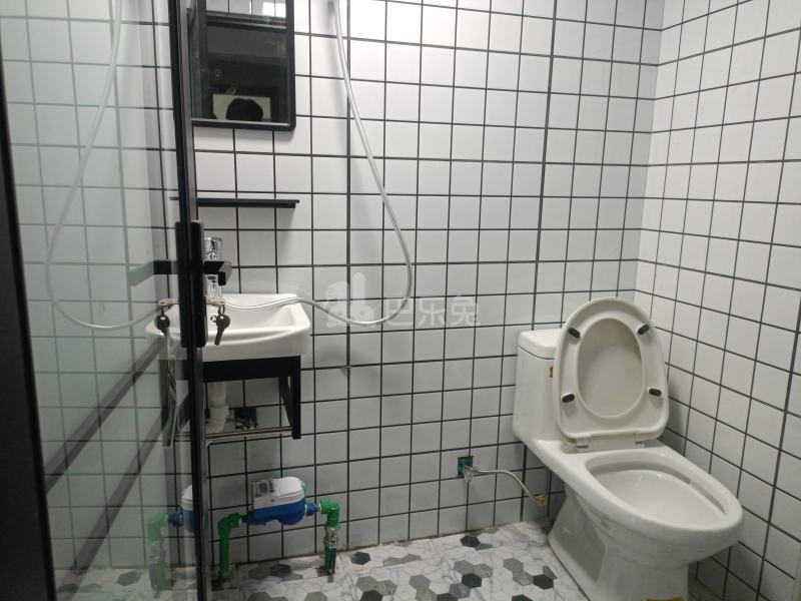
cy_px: 300
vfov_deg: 54.9
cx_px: 400
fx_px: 578
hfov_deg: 69.4
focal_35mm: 25
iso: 673
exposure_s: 1/33.3
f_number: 1.79
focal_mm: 4.75
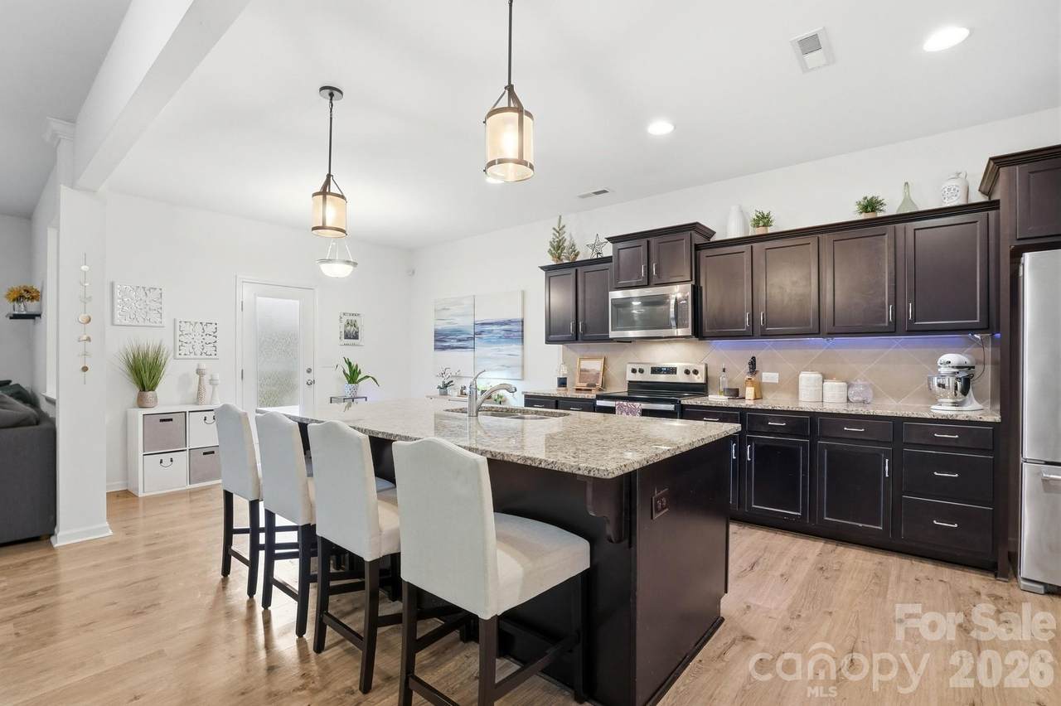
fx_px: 471
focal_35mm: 16
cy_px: 353
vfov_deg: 73.7
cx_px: 530
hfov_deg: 96.8
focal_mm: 16
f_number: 10
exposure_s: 1/500
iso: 5000
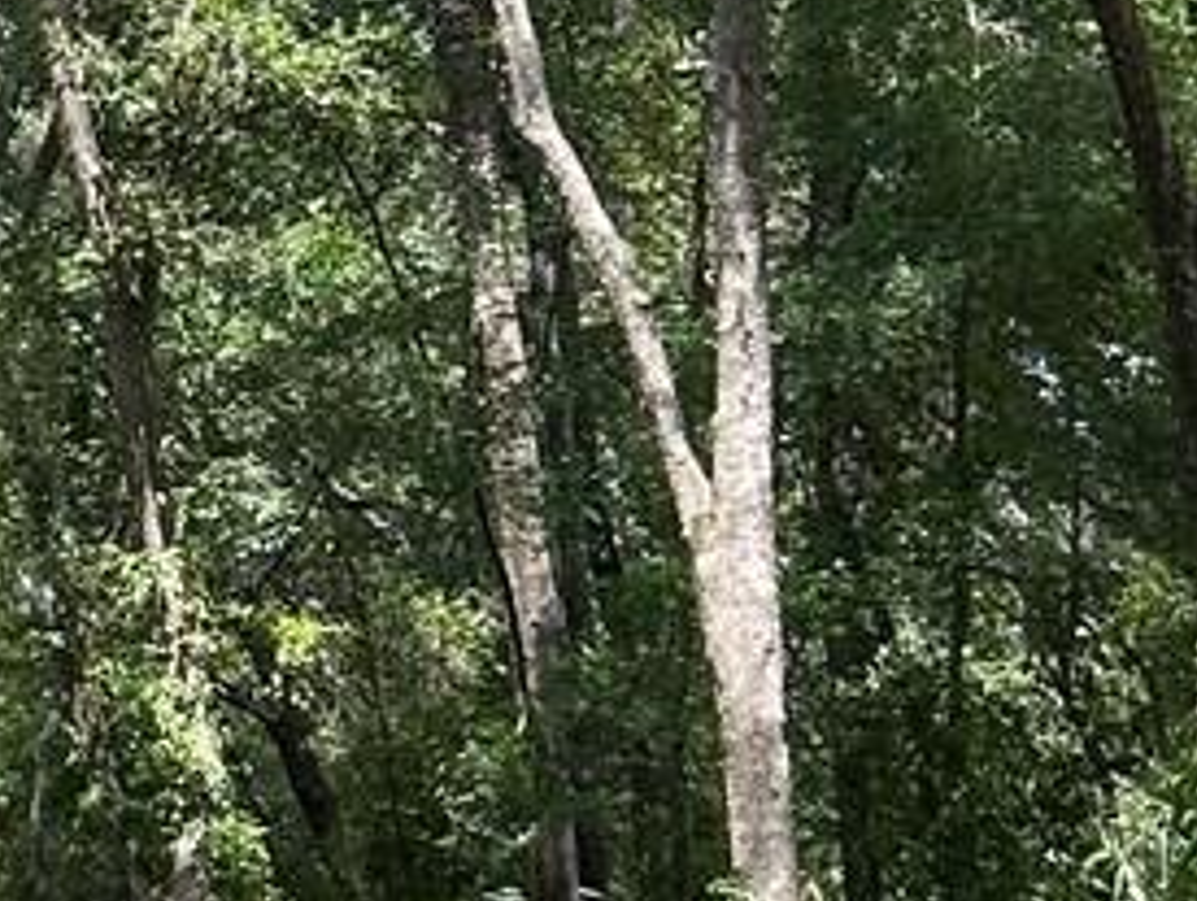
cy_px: 522
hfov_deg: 11.7
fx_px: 5228
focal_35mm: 151
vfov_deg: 9.8
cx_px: -1197
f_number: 1.5
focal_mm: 5.7
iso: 50
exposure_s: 1/733
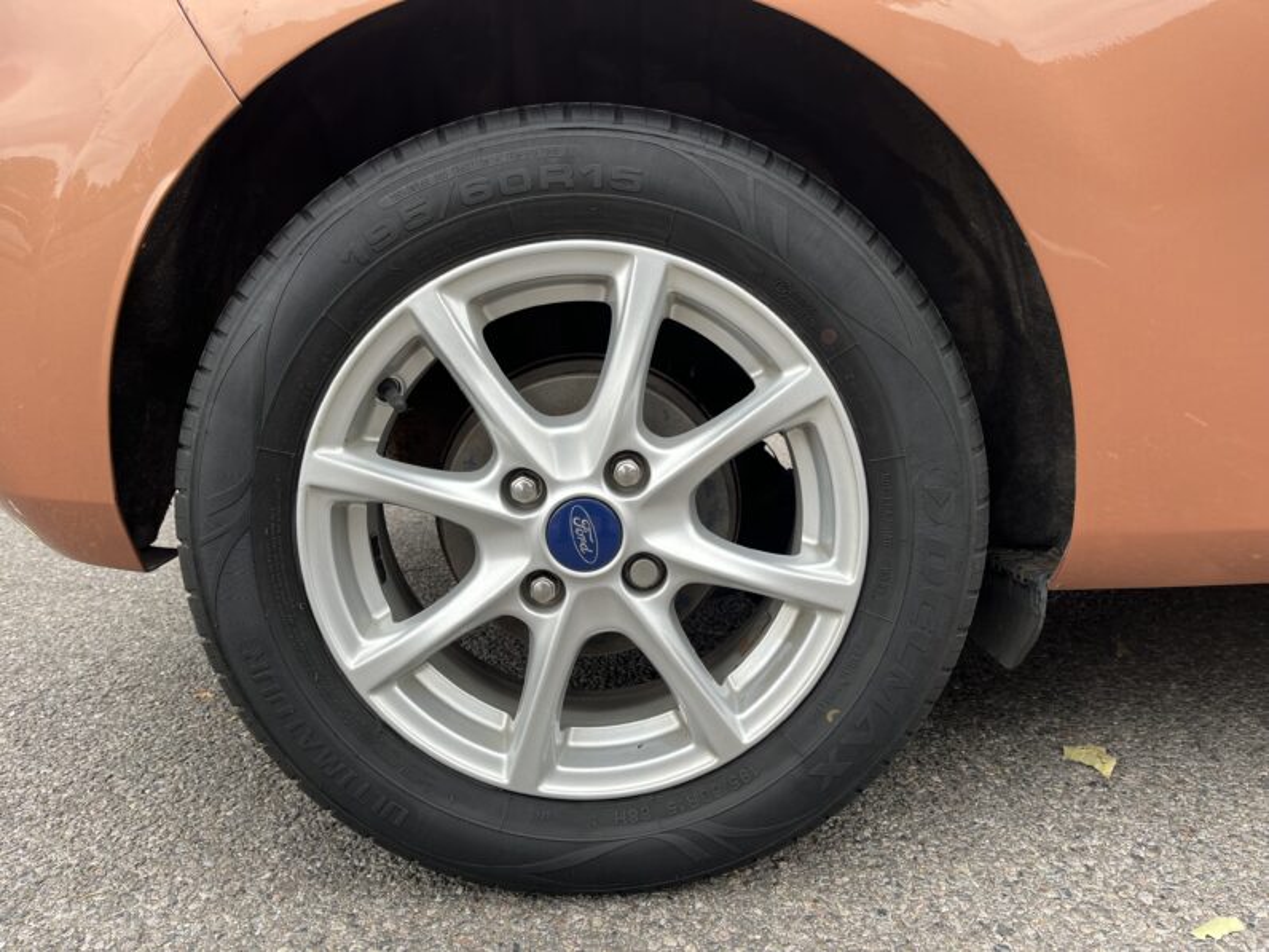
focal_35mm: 26
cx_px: 634
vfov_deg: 53.1
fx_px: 953
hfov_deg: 67.3
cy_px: 476
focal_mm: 5.1
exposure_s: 1/131
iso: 32
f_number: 1.6
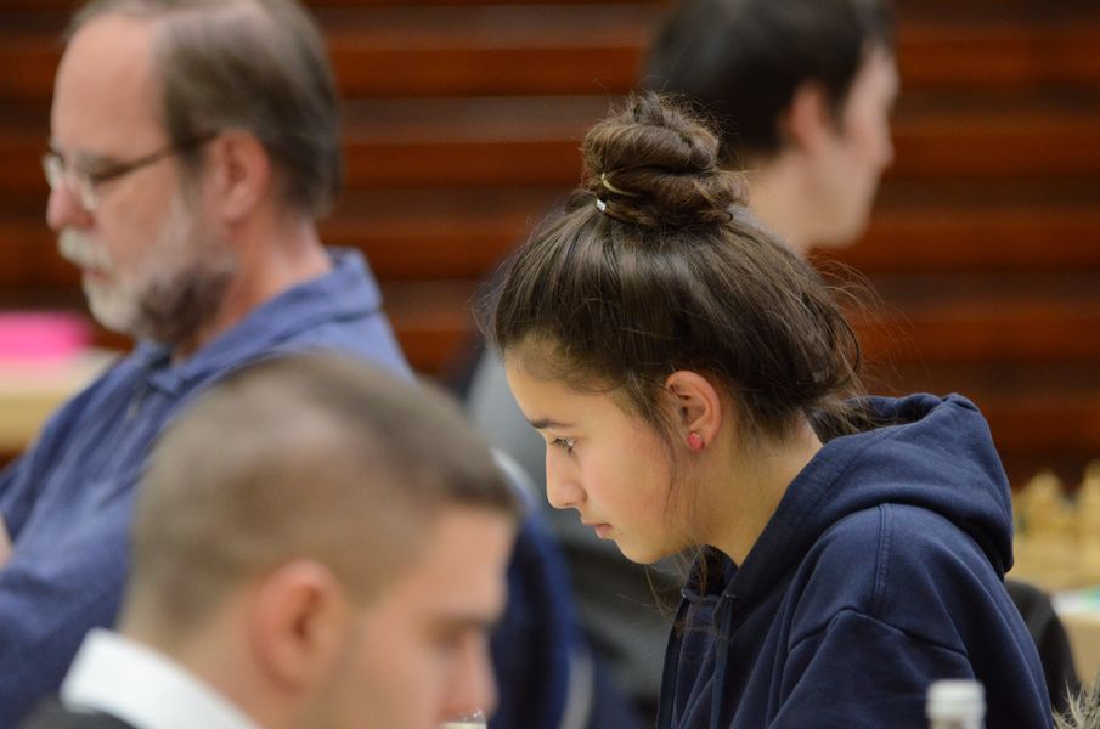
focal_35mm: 750
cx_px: 550
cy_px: 364
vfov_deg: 1.8
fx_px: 22876
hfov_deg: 2.8
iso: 2500
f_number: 6.3
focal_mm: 500
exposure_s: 1/50
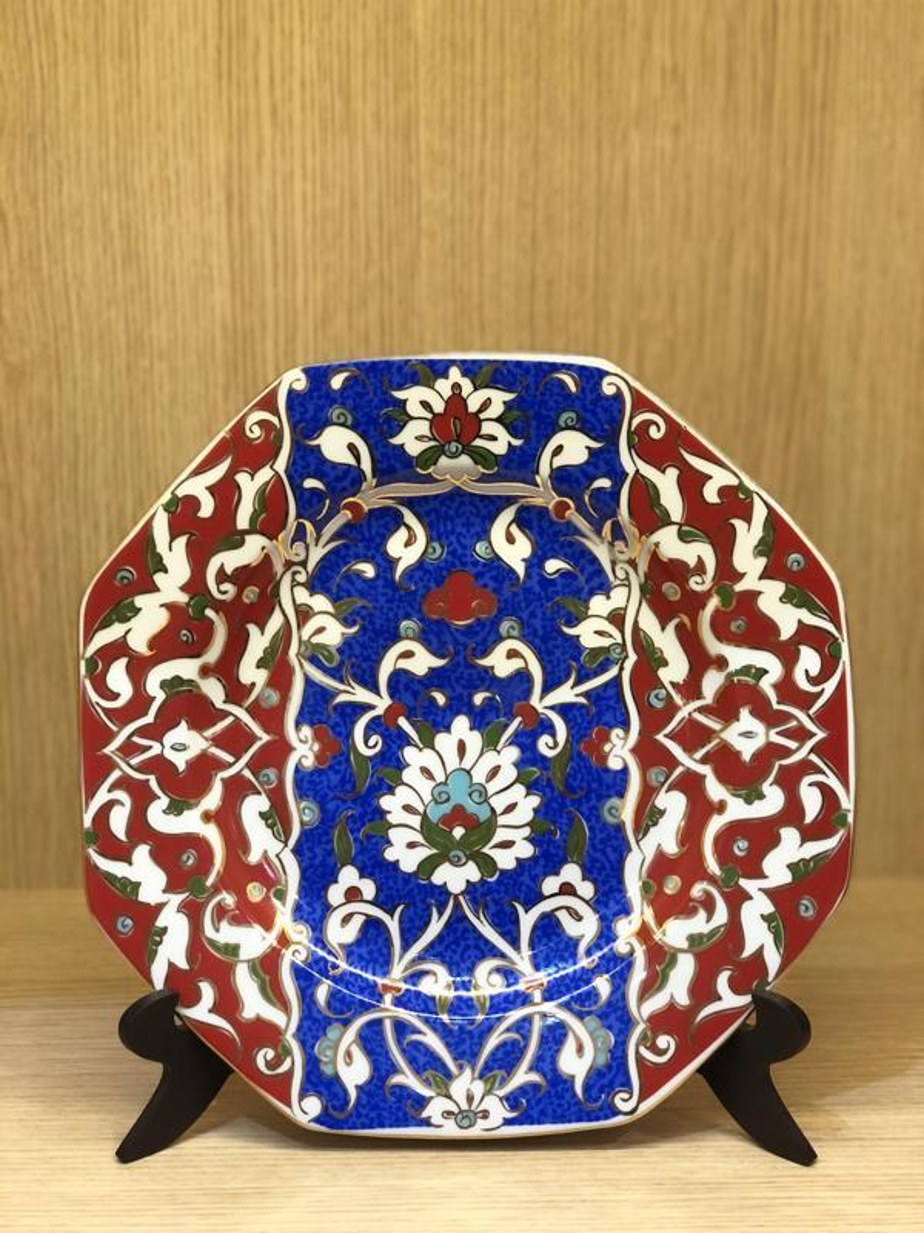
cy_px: 616
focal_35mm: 57
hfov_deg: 25.7
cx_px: 462
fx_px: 2029
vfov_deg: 33.8
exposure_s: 1/33
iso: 64
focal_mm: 6.6
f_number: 2.8
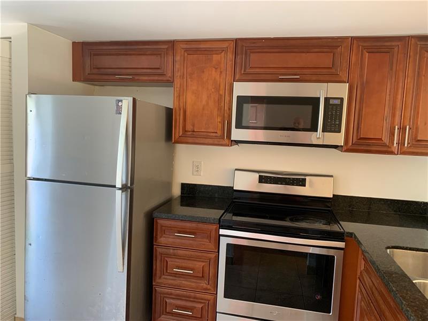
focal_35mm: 26
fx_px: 321
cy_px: 160
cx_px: 214
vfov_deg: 53.1
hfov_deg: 67.3
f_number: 1.8
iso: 100
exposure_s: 1/60
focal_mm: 4.25
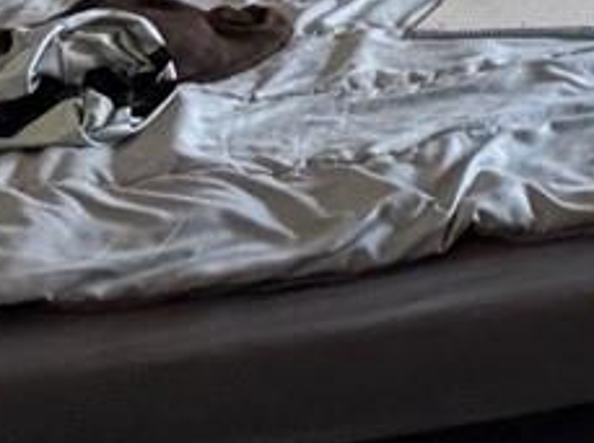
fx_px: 1679
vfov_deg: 13.3
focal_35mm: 98
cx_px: 833
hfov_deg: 18.3
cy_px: -404
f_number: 2.2
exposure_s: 1/88
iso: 320
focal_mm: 2.22
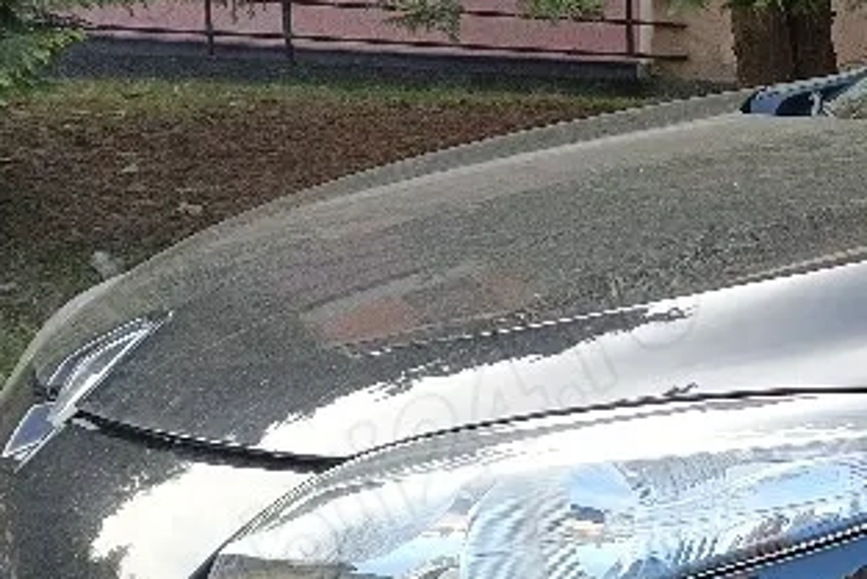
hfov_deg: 20.8
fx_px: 2000
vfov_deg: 16.3
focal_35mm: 83
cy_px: 504
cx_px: 1302
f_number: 1.7
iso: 100
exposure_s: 1/120
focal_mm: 4.7
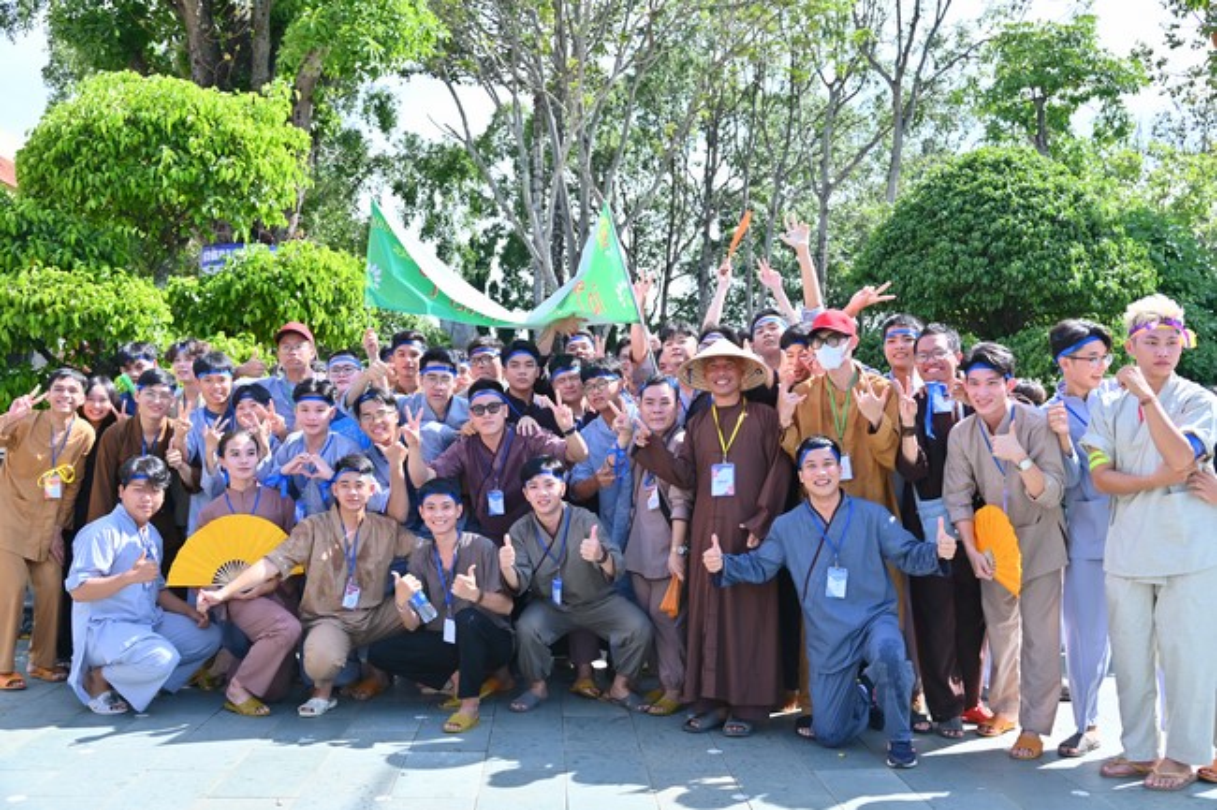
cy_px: 405
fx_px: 1149
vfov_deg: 38.9
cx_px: 608
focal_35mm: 34
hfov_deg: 55.8
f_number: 5.6
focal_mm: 34
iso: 100
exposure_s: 1/200
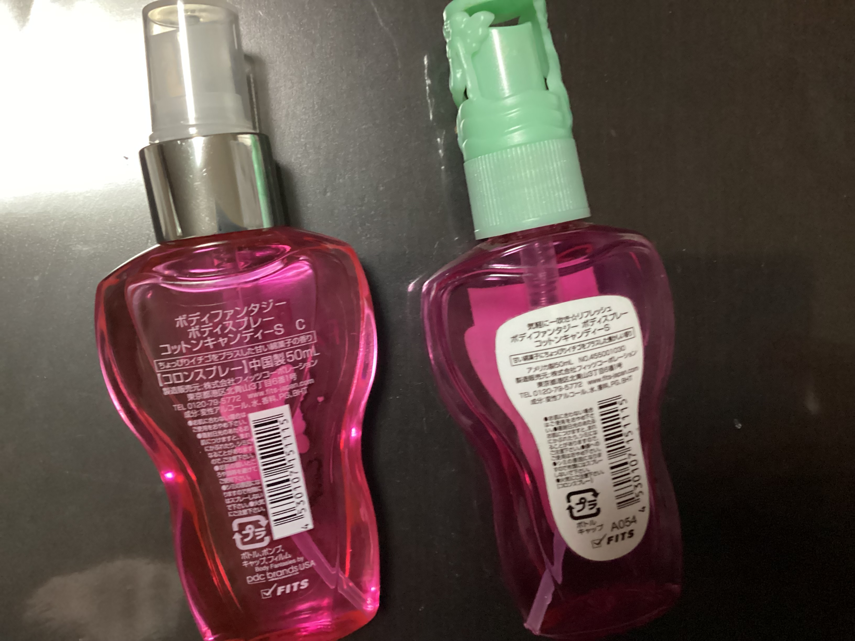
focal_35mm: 31
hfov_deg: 58.4
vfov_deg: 45.4
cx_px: 428
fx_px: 766
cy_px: 320
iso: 800
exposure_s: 1/15
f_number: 2.4
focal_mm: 3.3
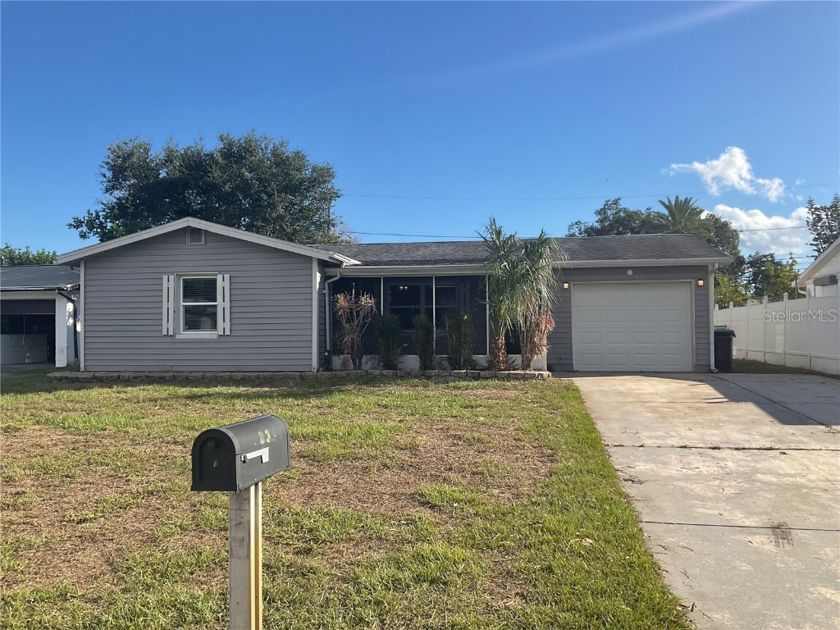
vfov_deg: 48.2
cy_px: 315
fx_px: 704
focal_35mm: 29
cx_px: 420
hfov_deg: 61.7
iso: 16
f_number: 1.8
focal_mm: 3
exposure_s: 1/1848
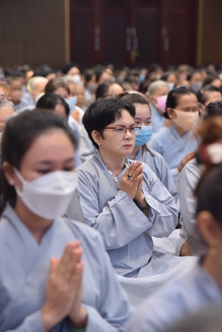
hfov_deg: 11.4
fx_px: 1109
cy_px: 166
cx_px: 111
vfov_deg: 17.1
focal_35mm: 120
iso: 2000
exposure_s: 1/125
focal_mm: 120
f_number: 4.5
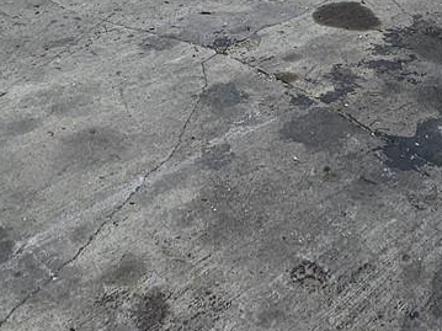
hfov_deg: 33.2
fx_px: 740
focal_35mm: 58
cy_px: -272
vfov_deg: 19.0
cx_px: 260
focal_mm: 2.2
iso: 50
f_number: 2.2
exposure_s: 1/2621
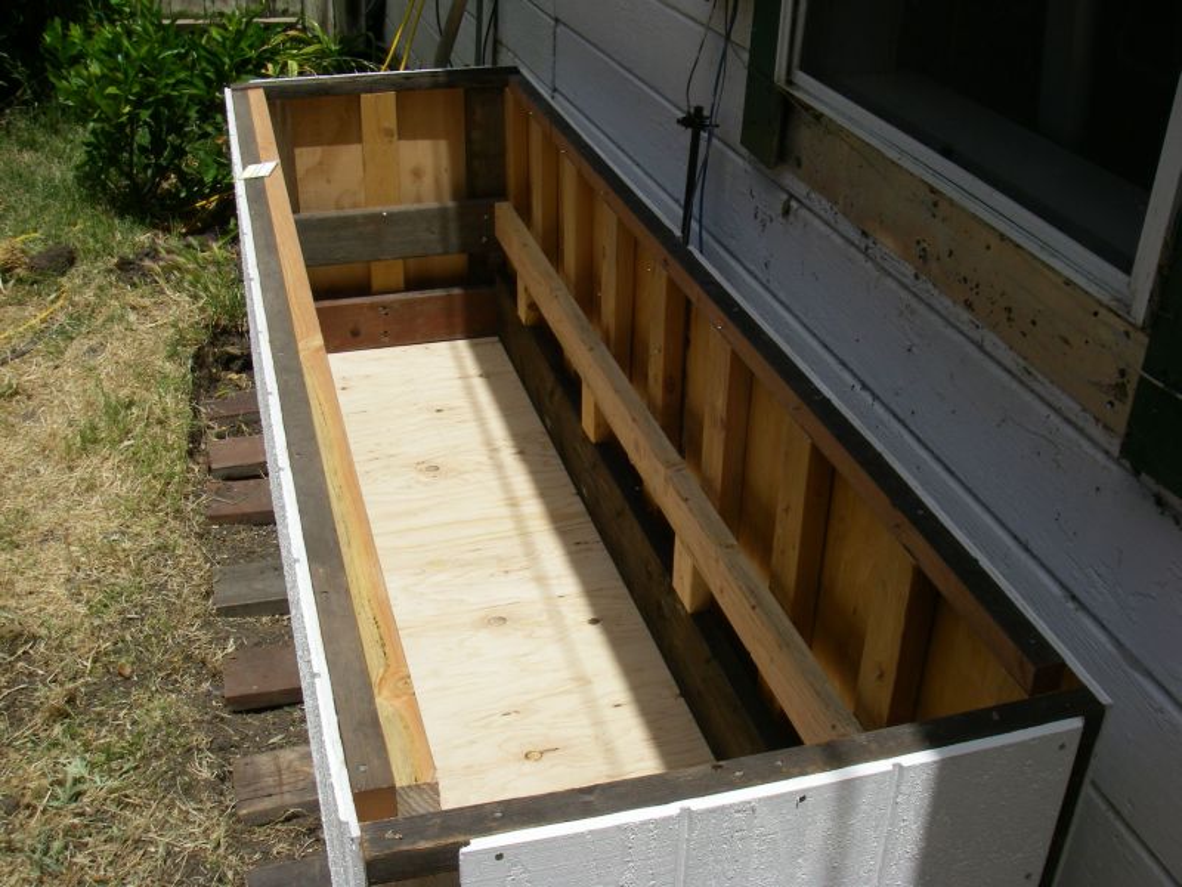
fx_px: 1298
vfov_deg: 37.7
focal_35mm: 38
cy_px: 444
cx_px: 591
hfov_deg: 49.0
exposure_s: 1/500
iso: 64
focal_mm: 6.3
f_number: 6.6
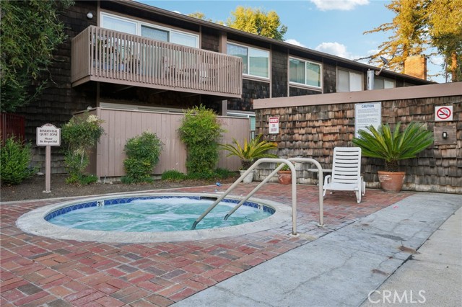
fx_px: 359
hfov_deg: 65.5
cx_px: 231
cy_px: 154
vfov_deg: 46.4
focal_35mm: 28
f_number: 8
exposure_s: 1/60
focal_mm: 28
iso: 200
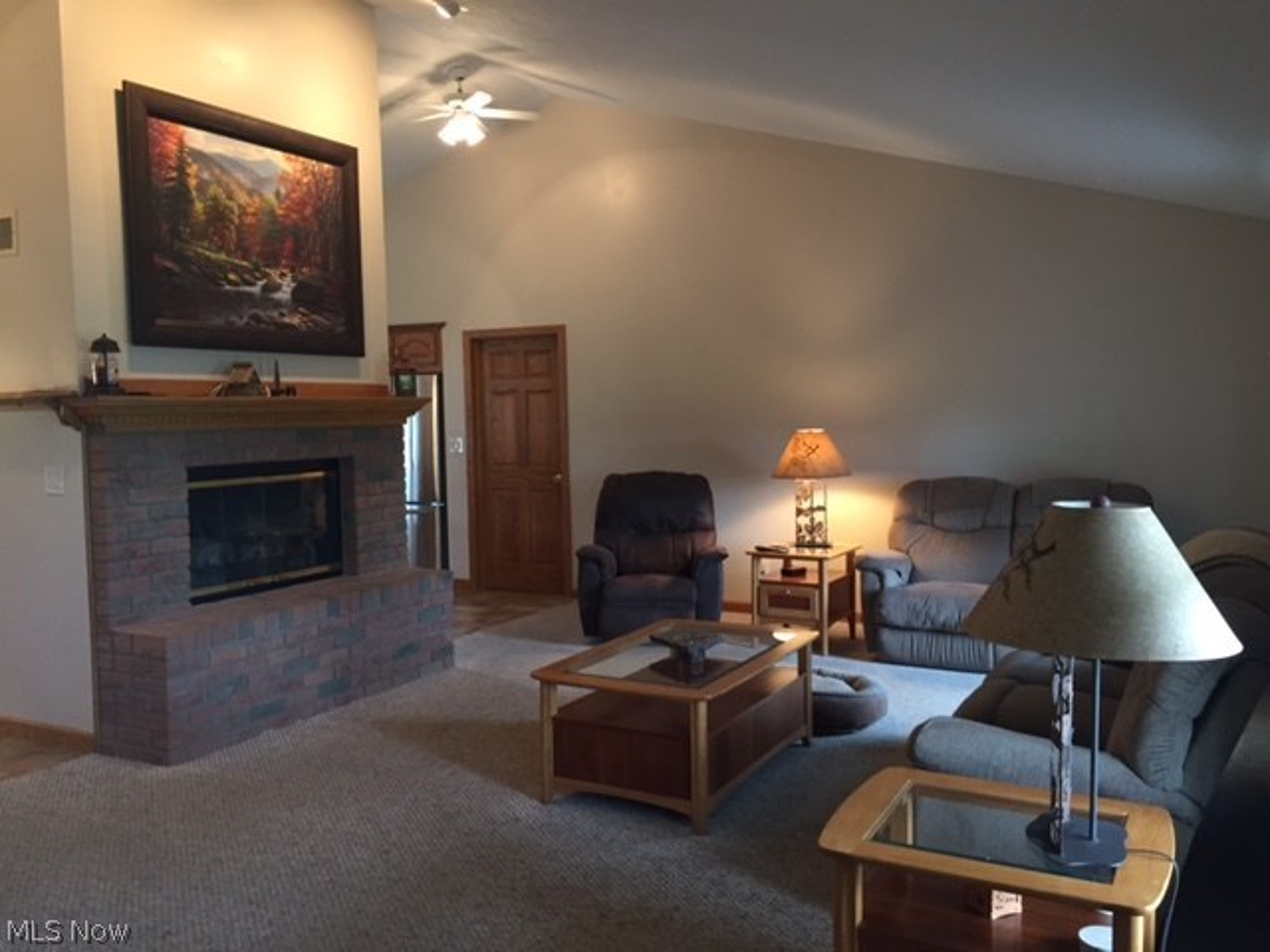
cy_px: 476
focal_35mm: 29
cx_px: 635
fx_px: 1064
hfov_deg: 61.7
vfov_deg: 48.2
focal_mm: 4.15
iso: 125
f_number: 2.2
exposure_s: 1/30
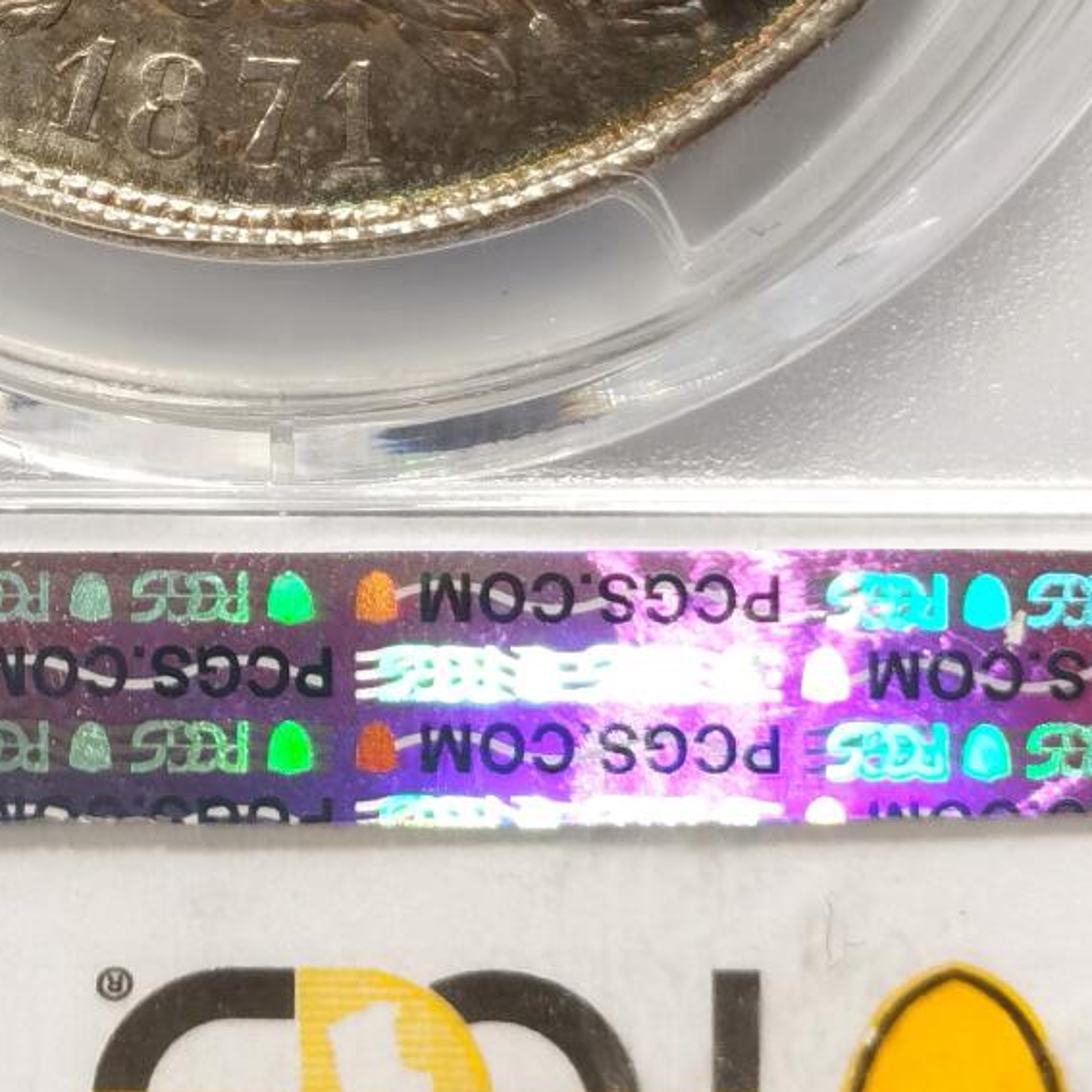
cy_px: -60
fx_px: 5425
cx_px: 297
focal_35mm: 152
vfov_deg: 11.4
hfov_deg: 11.5
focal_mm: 5.56
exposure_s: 1/100
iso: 125
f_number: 16
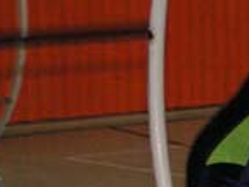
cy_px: 182
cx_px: 413
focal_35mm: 378
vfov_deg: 3.9
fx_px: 2719
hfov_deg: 5.2
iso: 200
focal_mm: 13.9
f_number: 3.2
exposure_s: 1/100
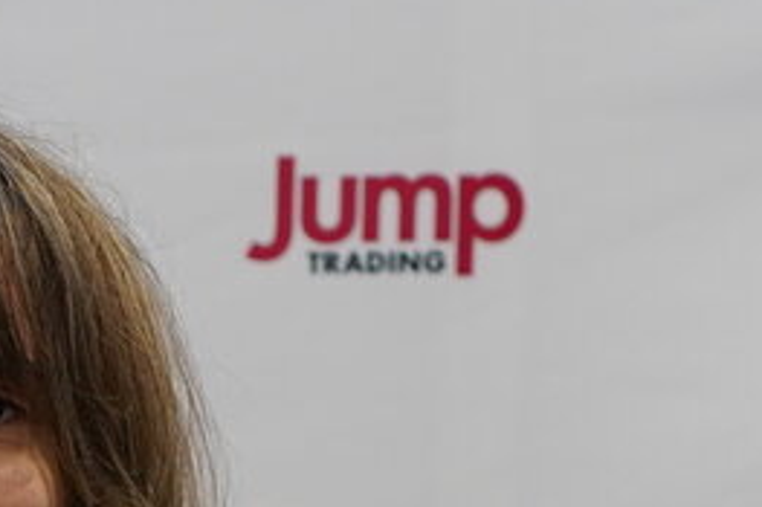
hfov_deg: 6.6
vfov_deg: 4.3
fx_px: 6515
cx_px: -548
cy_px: 1524
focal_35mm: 308
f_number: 2.8
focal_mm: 50
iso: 640
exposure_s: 1/100
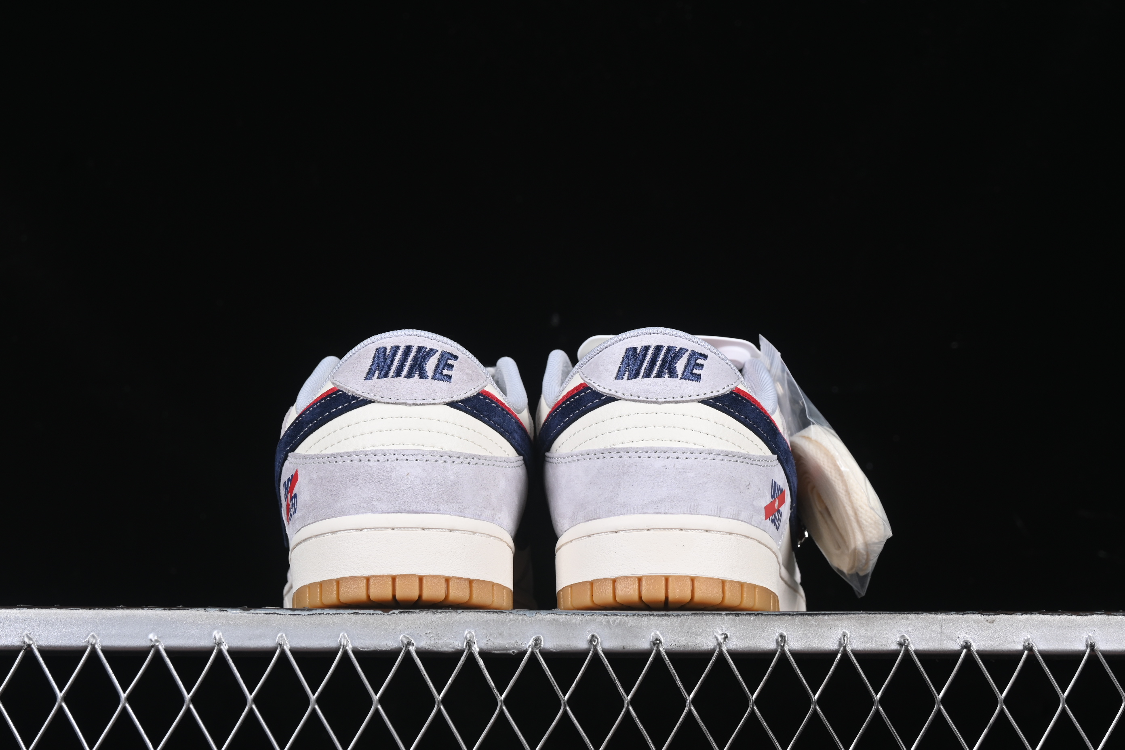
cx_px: 562
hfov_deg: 27.0
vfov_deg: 18.2
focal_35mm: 75
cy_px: 375
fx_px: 2344
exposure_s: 1/80
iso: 160
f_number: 8
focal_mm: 50
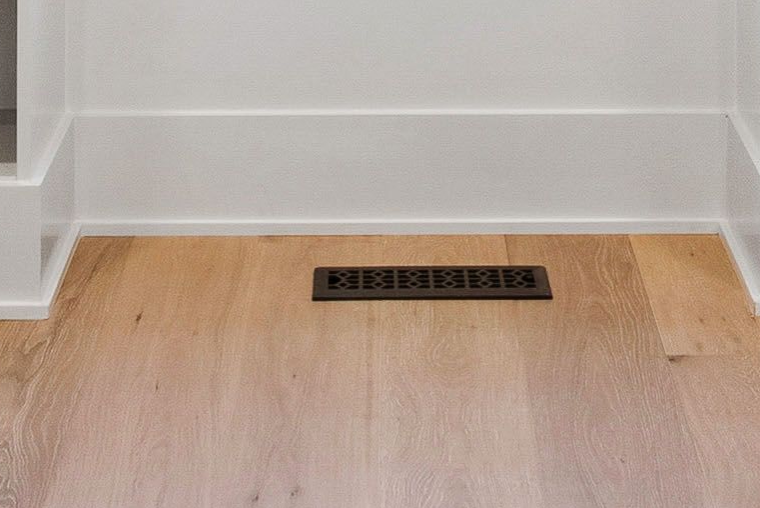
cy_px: -561
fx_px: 2548
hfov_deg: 17.0
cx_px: 432
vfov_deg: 10.3
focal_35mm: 121
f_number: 8
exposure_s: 1/4
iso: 100
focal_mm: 11
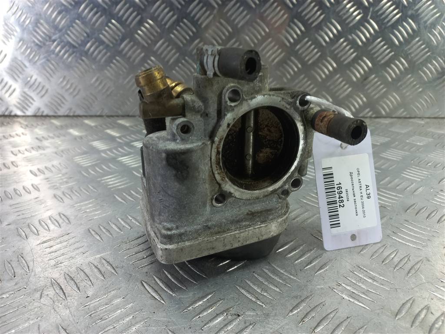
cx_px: 222
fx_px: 321
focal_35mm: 25
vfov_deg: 54.9
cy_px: 167
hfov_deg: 69.4
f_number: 1.8
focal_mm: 4.6
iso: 64
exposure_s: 1/50
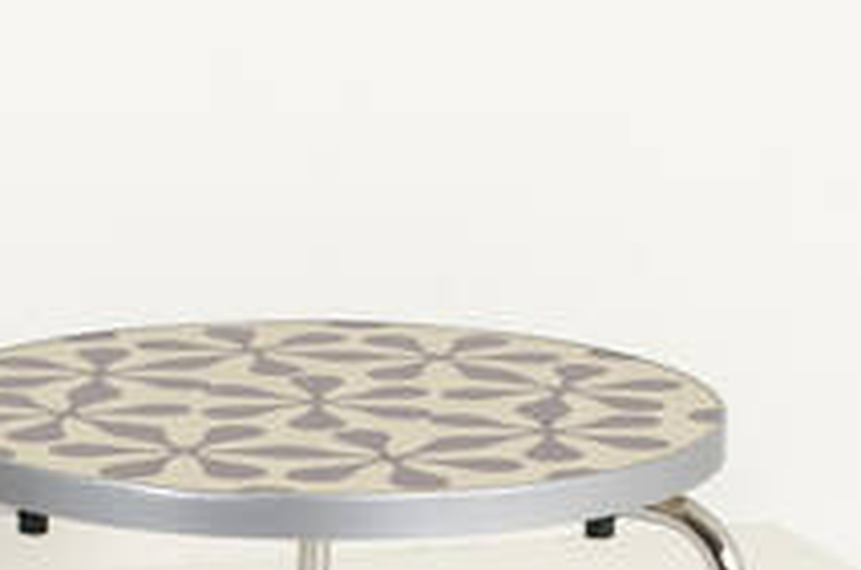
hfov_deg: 11.6
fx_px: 4240
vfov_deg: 7.6
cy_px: 657
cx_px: 307
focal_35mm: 178
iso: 100
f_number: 16
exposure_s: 1/160
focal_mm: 35
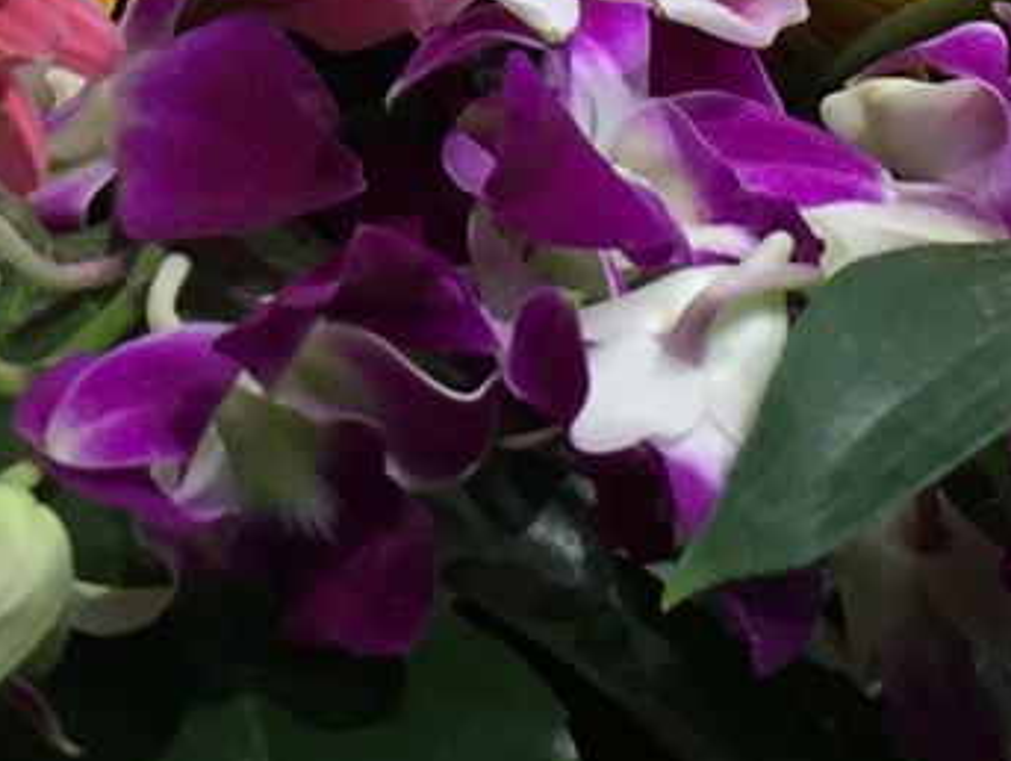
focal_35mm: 152
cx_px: 91
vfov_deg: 9.5
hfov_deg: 12.9
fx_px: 4444
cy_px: -366
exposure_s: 1/33
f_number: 2.2
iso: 100
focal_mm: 4.15
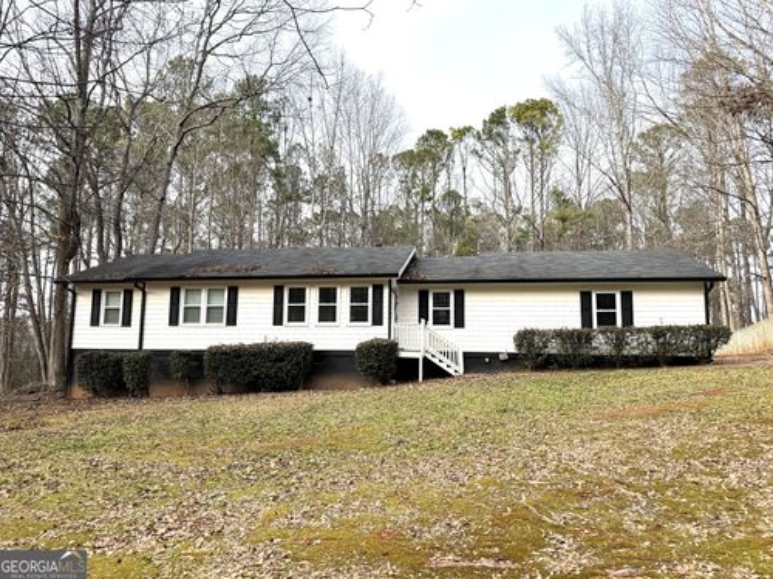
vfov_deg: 56.8
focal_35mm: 24
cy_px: 290
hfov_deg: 71.6
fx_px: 536
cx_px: 386
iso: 80
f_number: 1.78
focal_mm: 6.76
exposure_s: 1/1314
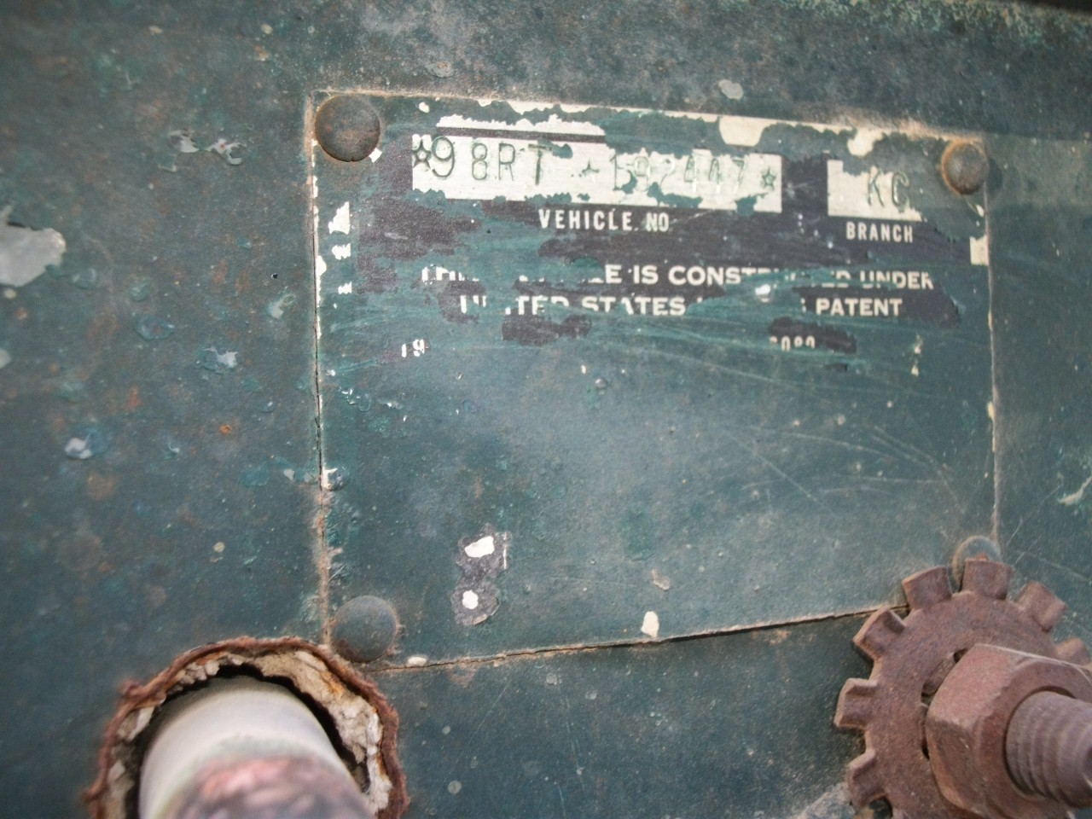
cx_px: 546
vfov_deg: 36.0
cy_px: 410
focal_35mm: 40
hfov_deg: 46.8
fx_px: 1262
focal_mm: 7.1
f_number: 3.2
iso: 160
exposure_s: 1/40
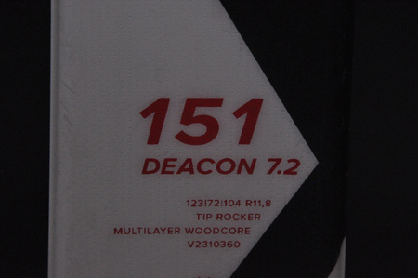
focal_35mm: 158
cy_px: 139
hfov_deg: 13.1
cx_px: 209
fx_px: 1827
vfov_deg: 8.7
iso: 3200
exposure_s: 1/125
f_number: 11
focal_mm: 105
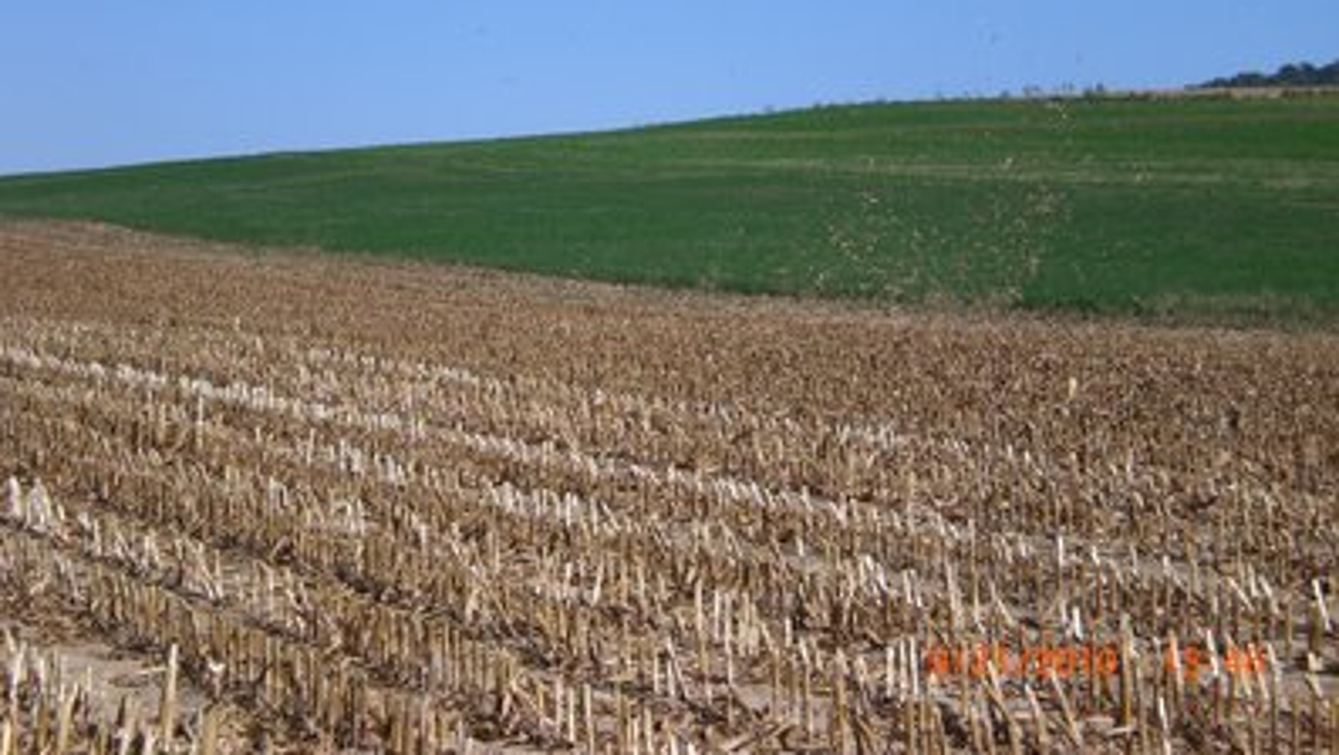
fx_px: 4441
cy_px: 260
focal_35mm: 125
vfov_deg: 9.7
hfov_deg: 17.1
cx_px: 671
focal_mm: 18.9
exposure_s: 1/400
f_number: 5.9
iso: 50
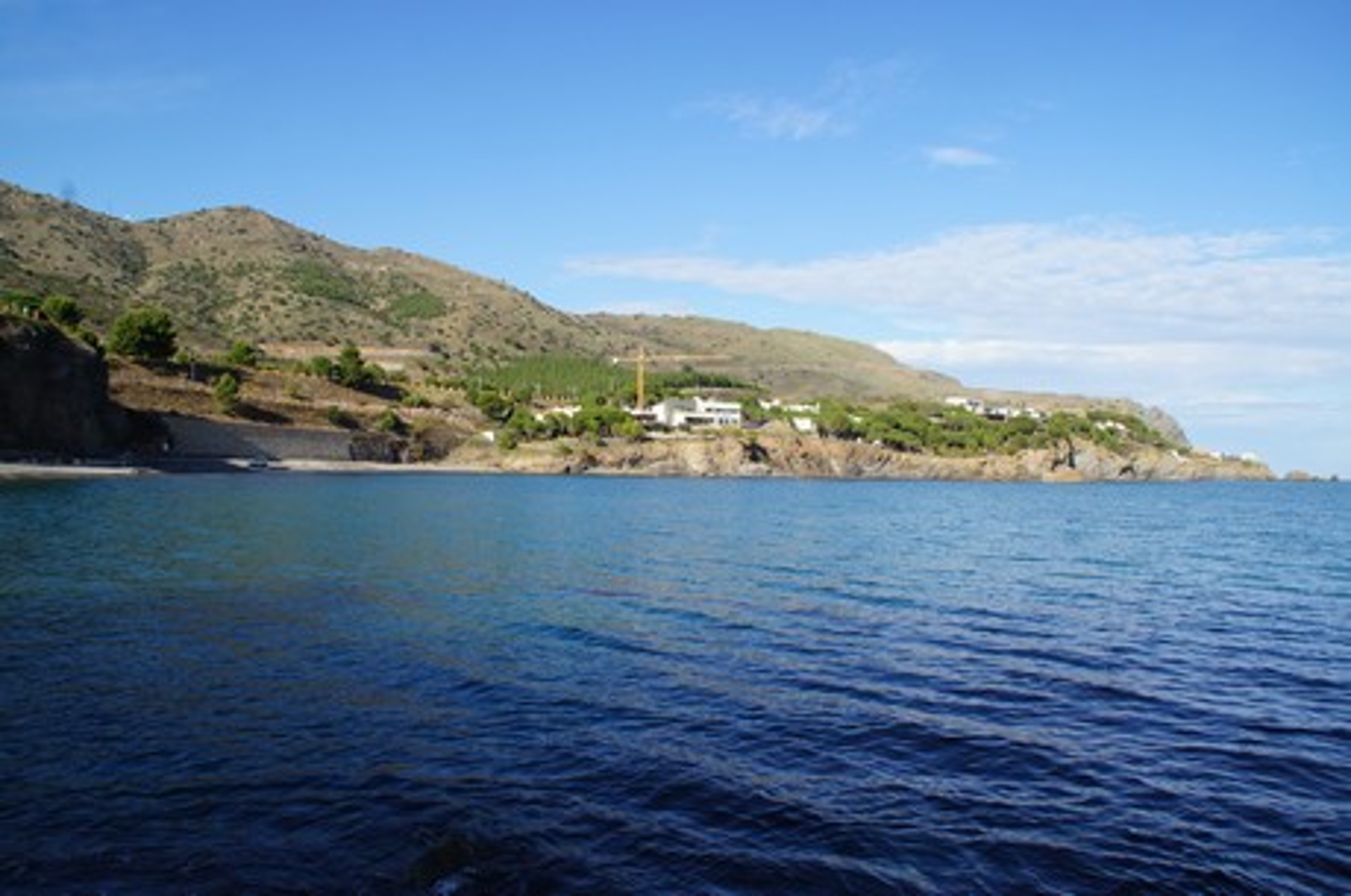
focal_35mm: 27
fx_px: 1011
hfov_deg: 67.5
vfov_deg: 47.8
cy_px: 448
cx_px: 676
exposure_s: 1/125
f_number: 11
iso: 100
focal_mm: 18
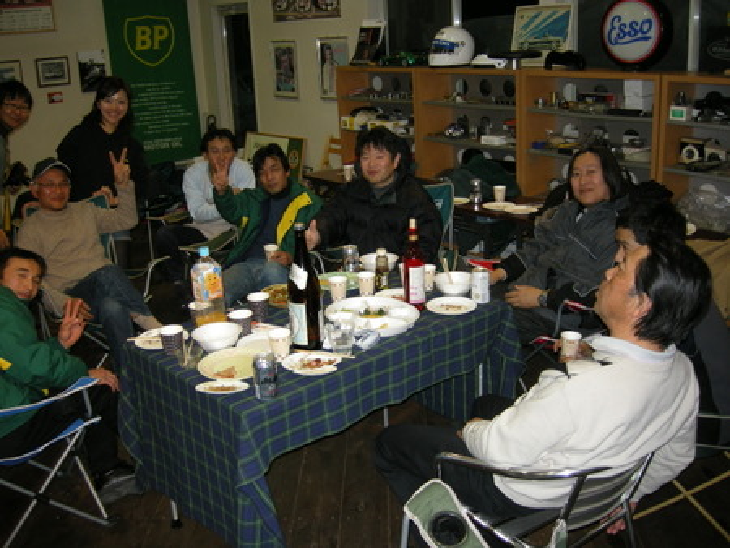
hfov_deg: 51.3
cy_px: 274
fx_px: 760
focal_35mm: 36
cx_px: 365
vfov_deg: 39.7
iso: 109
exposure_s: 1/30
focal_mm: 7.5
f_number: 2.7
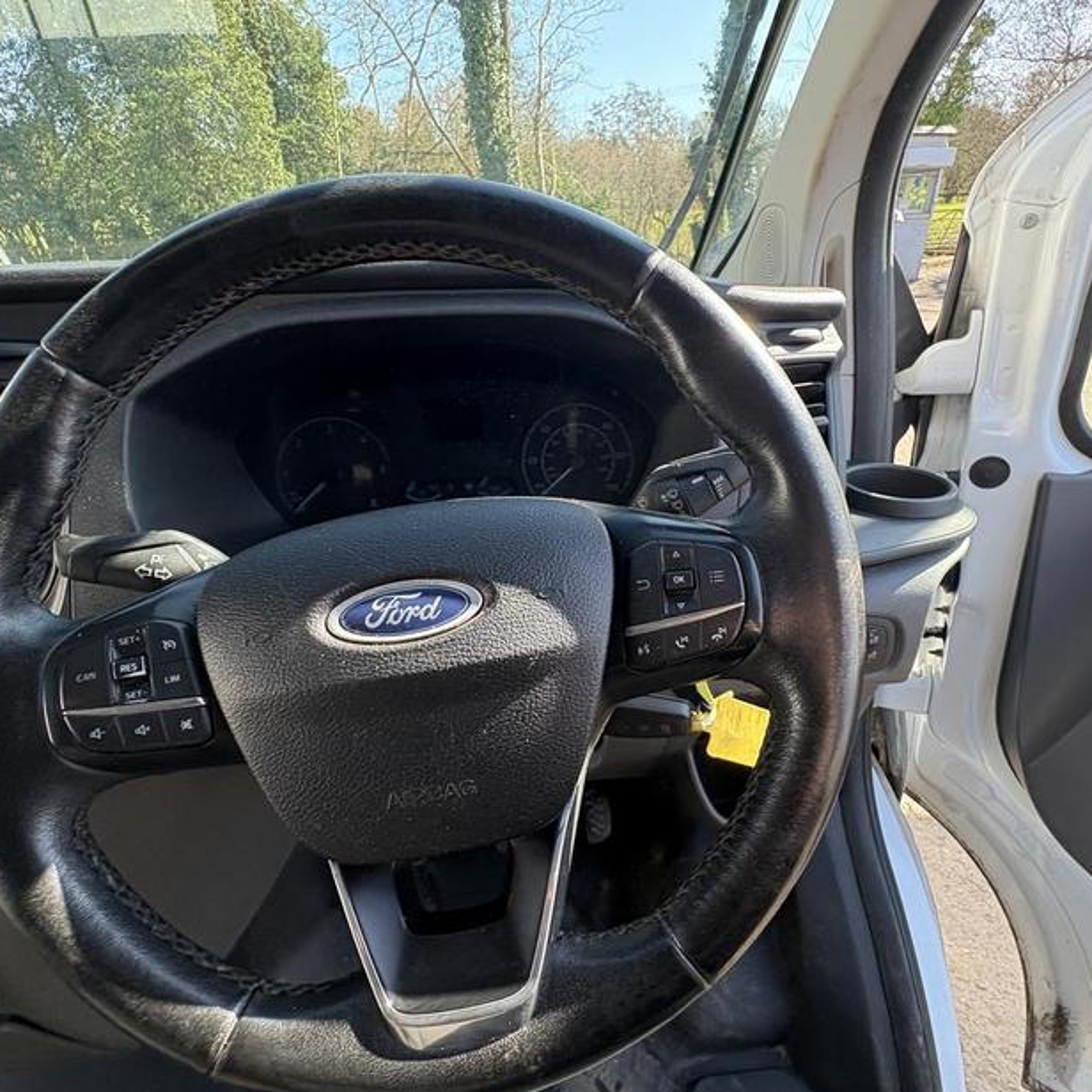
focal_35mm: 18
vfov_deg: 80.7
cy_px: 566
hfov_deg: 80.7
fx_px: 642
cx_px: 546
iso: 125
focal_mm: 2.22
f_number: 2.2
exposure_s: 1/140
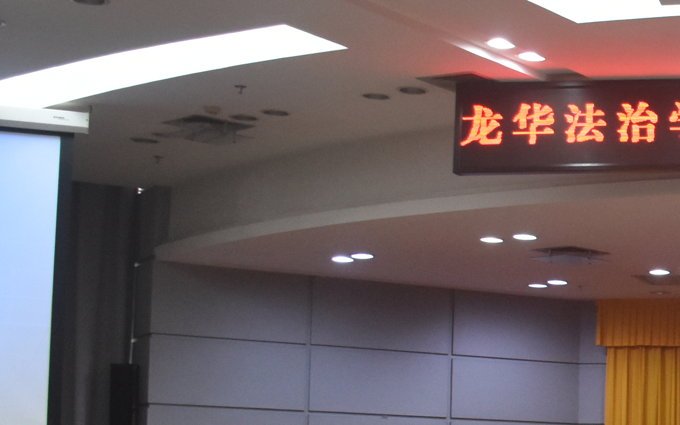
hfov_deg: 18.7
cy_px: 435
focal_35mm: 93
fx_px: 1724
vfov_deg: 13.8
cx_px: 1125
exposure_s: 1/100
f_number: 4.5
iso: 1250
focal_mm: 18
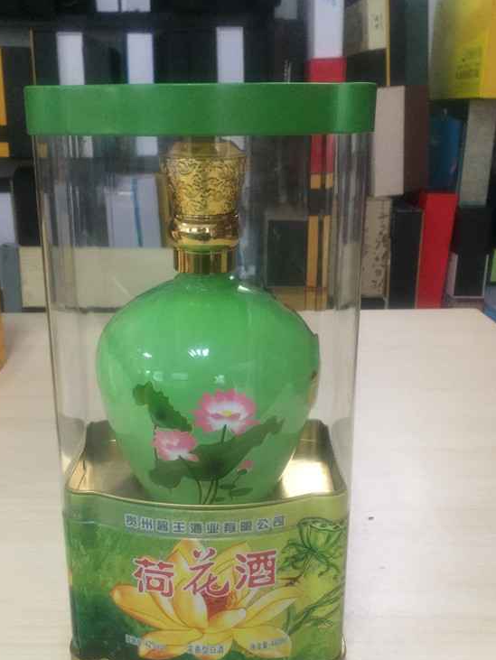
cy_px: 376
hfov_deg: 38.6
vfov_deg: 50.0
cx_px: 215
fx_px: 706
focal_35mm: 37
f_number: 2.2
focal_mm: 4.15
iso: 250
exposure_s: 1/33
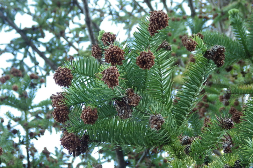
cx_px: 126
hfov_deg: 18.9
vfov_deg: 12.7
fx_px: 759
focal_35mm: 108
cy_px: 94
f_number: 4.6
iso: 320
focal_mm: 18.4
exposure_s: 1/60
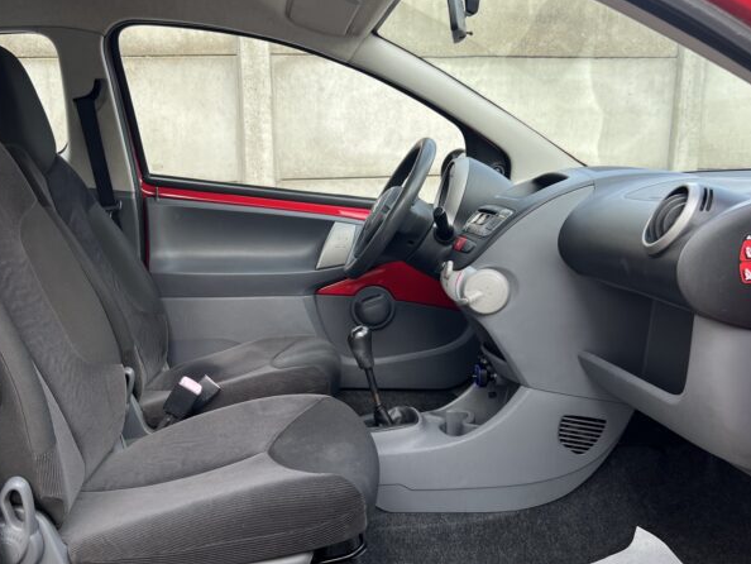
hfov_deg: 52.3
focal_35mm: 35
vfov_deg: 40.6
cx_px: 305
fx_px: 760
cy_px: 336
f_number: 1.5
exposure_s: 1/121
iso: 32
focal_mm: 5.7
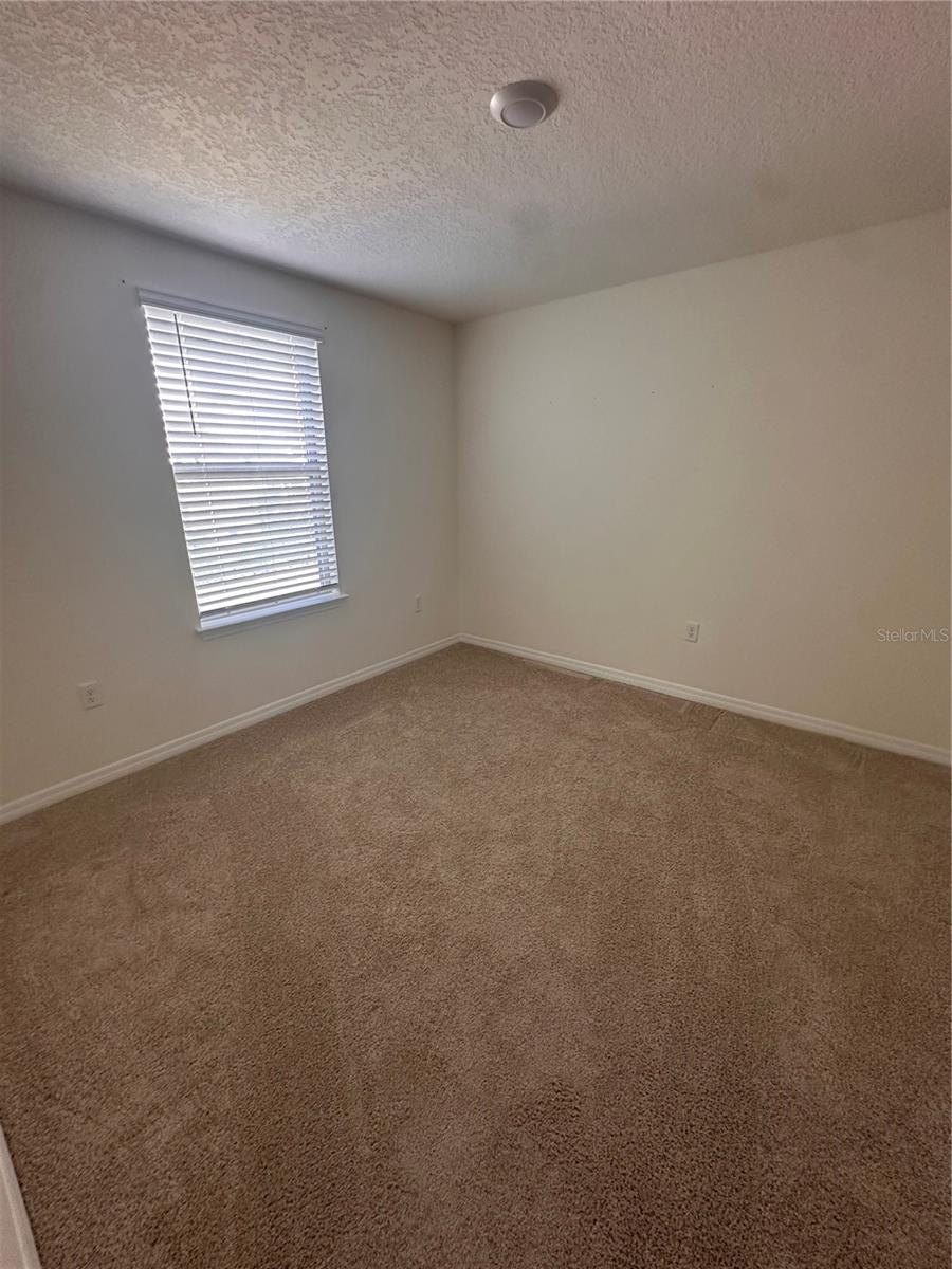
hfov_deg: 85.7
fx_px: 513
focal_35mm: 14
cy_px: 634
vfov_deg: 102.1
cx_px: 476
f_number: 2.2
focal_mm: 2.22
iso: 320
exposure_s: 1/99
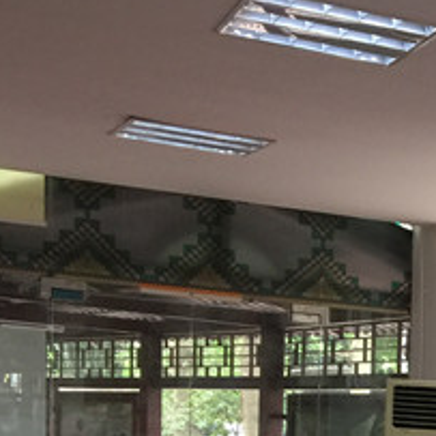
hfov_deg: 15.1
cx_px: 767
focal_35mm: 101
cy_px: 619
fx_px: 1439
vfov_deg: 16.0
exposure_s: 1/17
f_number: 2.2
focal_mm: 4.15
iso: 80
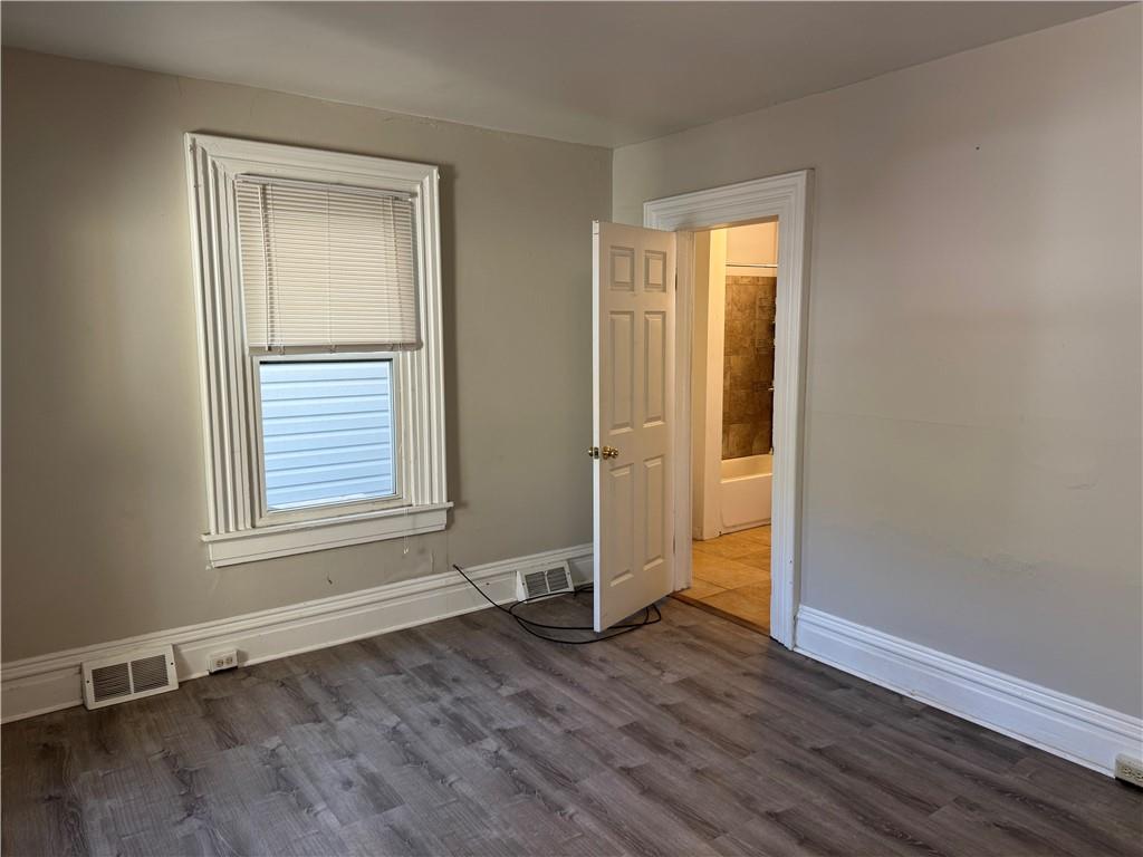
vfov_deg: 56.8
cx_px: 572
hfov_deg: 71.6
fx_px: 792
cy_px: 428
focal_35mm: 24
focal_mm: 6.76
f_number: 1.78
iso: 125
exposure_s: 1/60
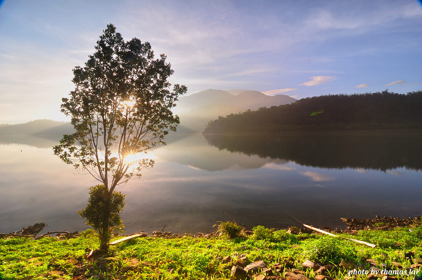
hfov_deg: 95.1
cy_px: 140
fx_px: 193
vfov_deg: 71.9
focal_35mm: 16
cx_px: 211
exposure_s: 1/2
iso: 200
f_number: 22
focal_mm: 11
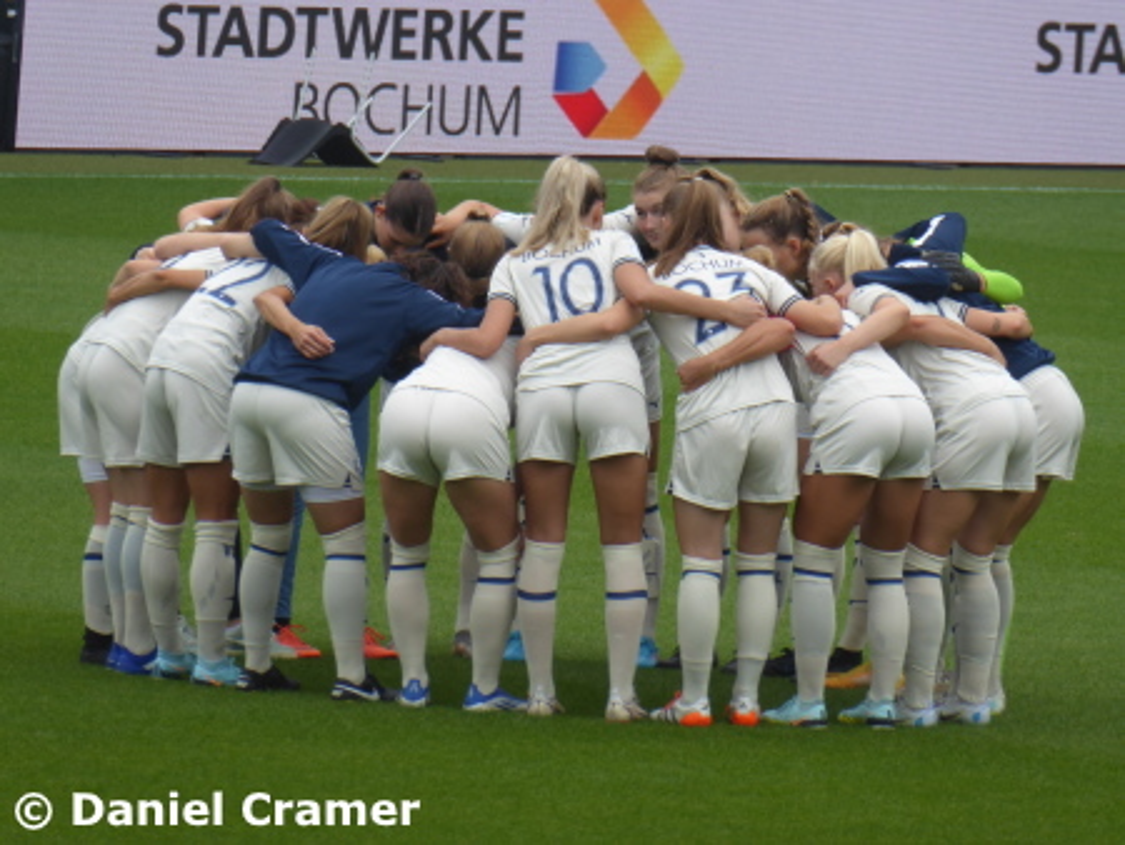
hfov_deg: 3.1
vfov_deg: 2.3
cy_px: 422
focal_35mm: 639
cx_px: 562
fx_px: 20778
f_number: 6.2
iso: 80
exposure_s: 1/125
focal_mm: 114.4
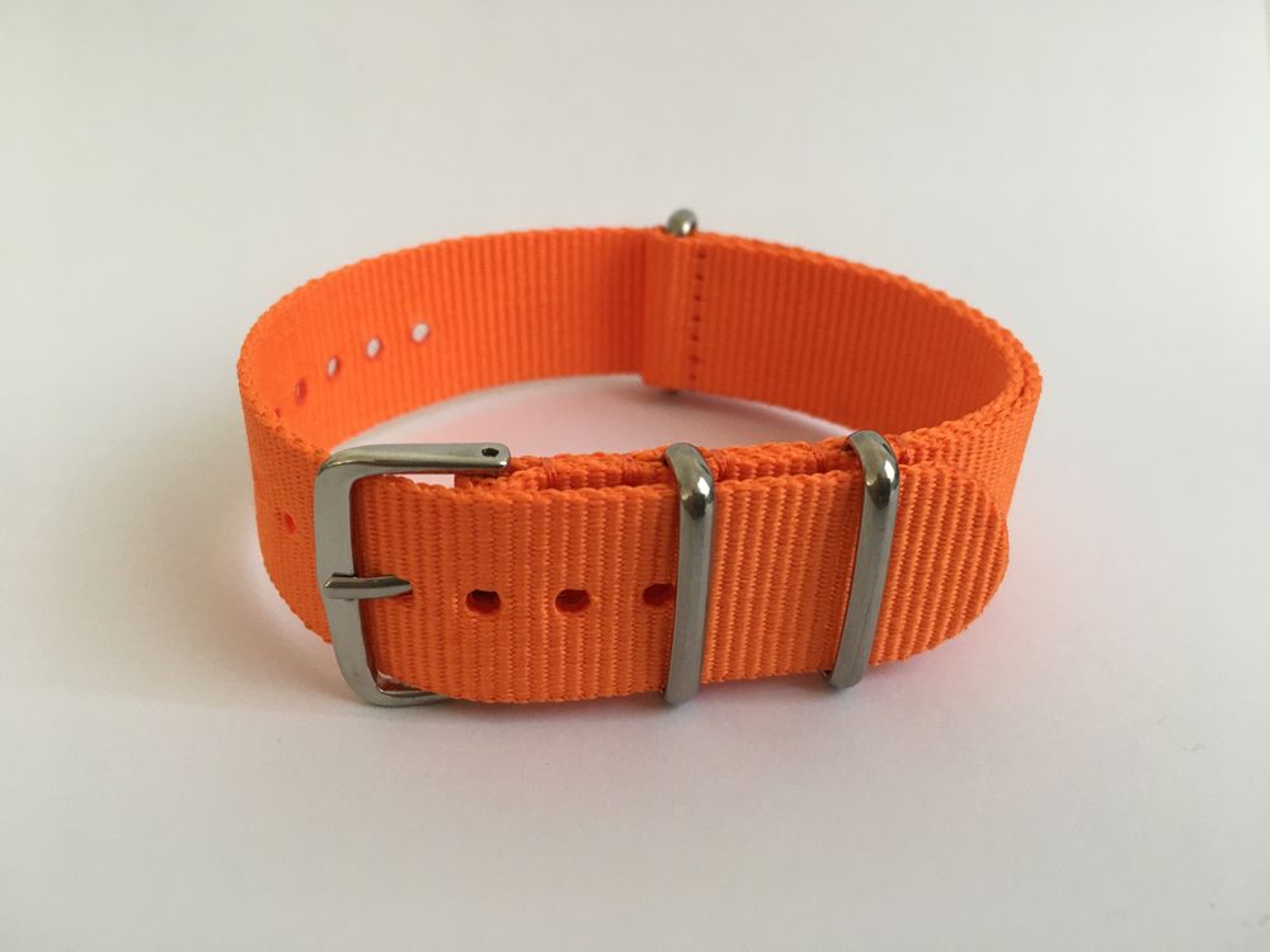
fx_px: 1064
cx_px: 635
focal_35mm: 29
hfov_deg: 61.7
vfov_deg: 48.2
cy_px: 476
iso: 100
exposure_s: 1/33
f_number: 2.2
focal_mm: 4.15
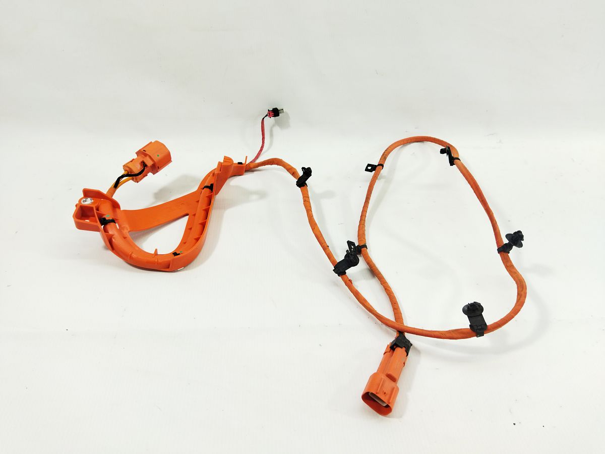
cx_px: 302
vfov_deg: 51.4
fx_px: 472
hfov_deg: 65.3
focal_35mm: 27
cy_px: 227
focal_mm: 4.71
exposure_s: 1/100
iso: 123
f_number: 1.79
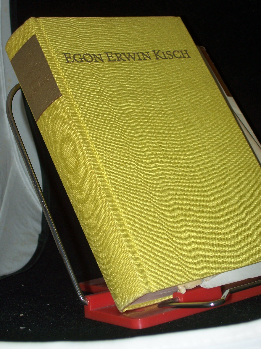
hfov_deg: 22.3
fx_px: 664
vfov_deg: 29.4
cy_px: 174
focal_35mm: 66
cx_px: 130
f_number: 3.6
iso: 80
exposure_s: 1/80
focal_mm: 11
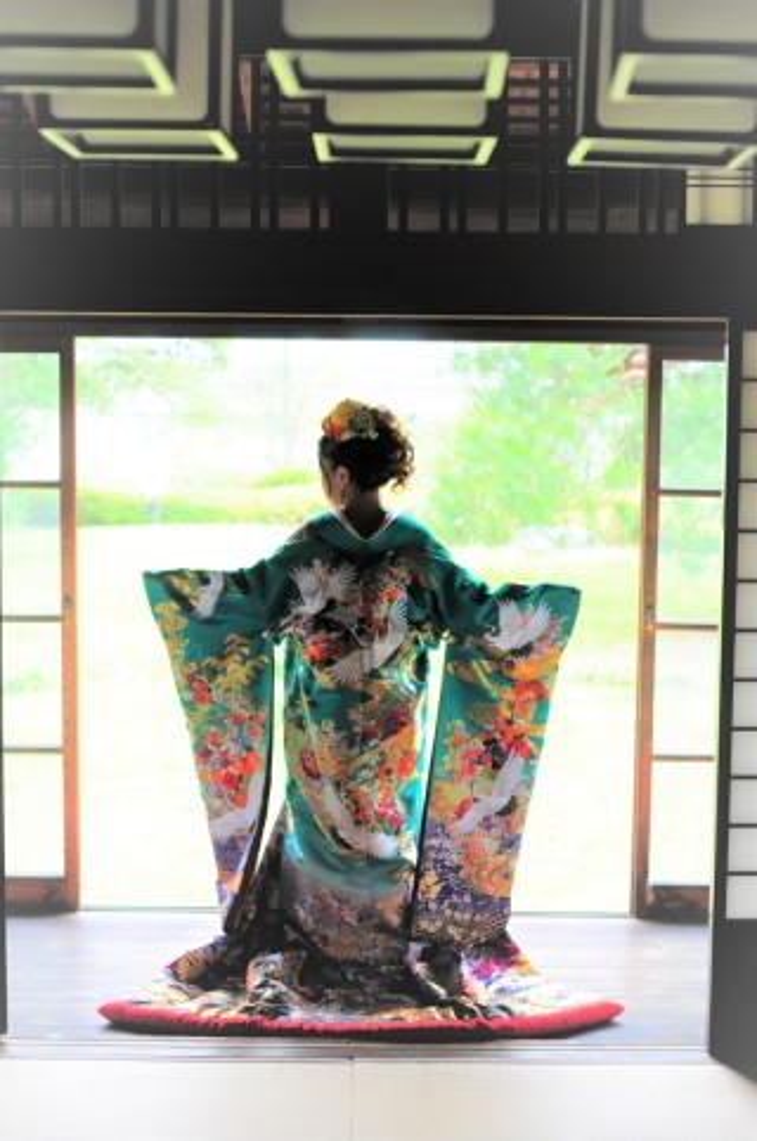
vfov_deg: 37.9
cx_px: 378
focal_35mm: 52
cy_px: 570
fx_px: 1661
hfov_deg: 25.7
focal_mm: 35
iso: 800
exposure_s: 1/640
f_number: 2.8
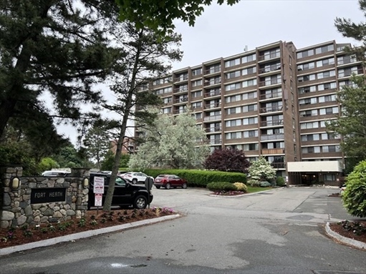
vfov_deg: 53.0
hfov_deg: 67.3
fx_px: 275
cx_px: 183
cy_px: 137
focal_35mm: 26
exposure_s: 1/402
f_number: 1.5
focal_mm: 5.7
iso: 50
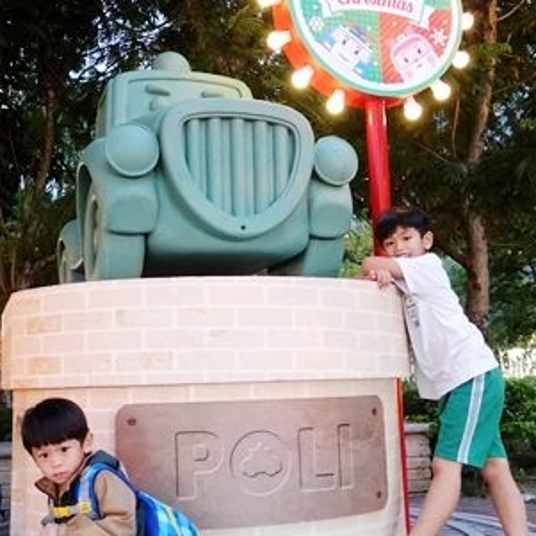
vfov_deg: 38.3
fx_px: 771
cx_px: 215
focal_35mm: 44
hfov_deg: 38.2
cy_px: 270
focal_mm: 8.8
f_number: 1.8
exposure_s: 1/15
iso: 3200
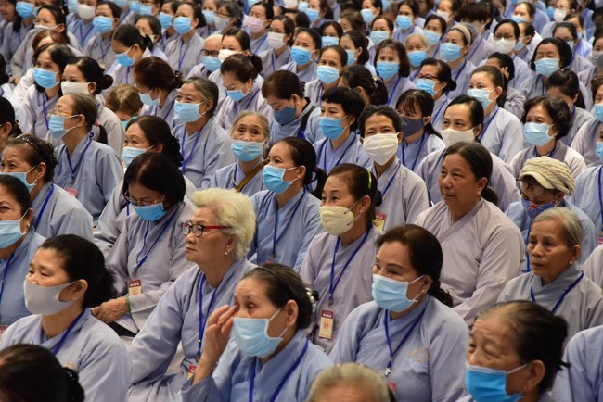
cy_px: 201
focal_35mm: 120
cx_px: 302
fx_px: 2011
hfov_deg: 17.1
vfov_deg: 11.4
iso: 1600
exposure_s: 1/25
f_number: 8
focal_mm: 120
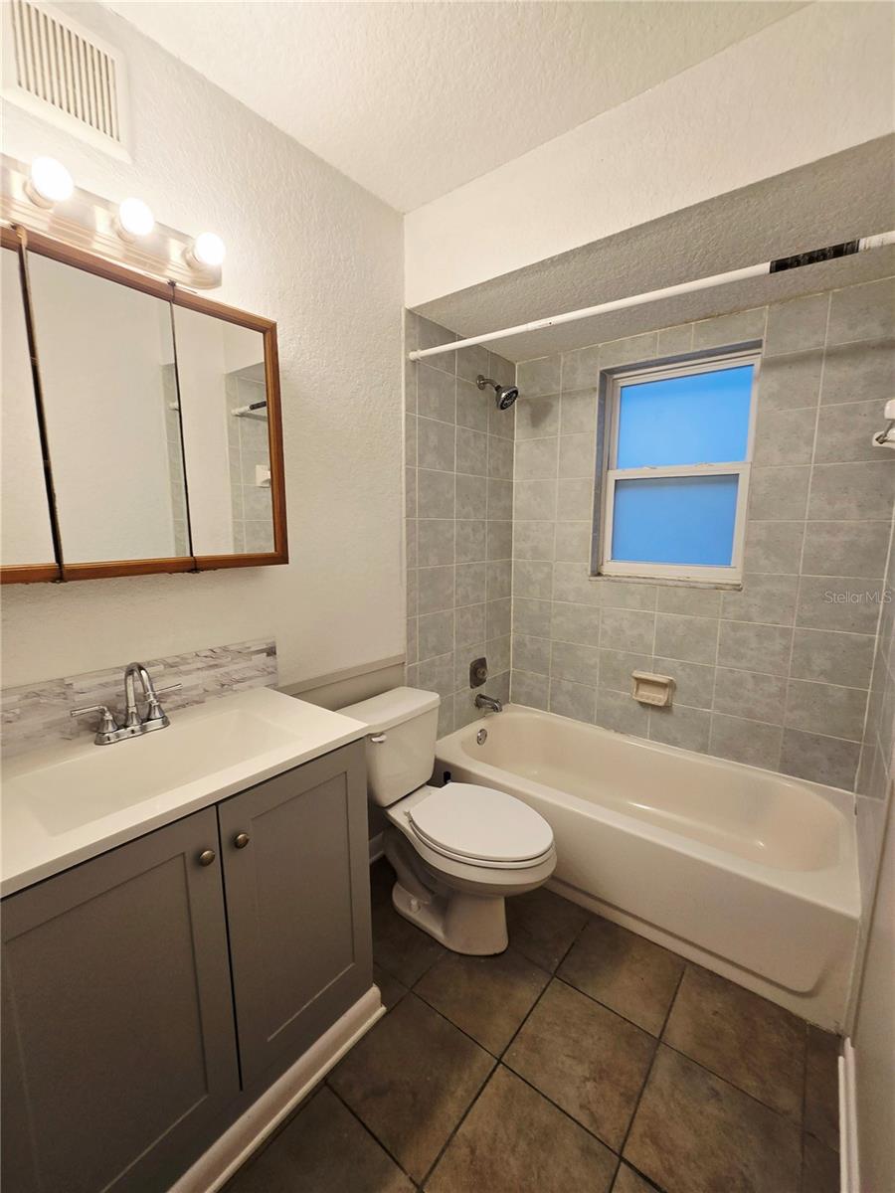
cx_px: 448
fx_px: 448
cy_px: 596
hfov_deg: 89.9
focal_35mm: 13
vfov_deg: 106.2
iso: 50
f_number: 2.2
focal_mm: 2.2
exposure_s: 1/60.2
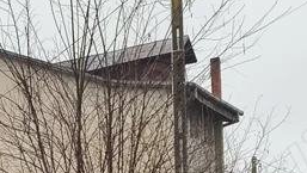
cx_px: -96
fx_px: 1059
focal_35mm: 130
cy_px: 525
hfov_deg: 15.7
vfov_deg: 8.0
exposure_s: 1/99.9
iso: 100
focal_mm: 6.14
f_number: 1.65
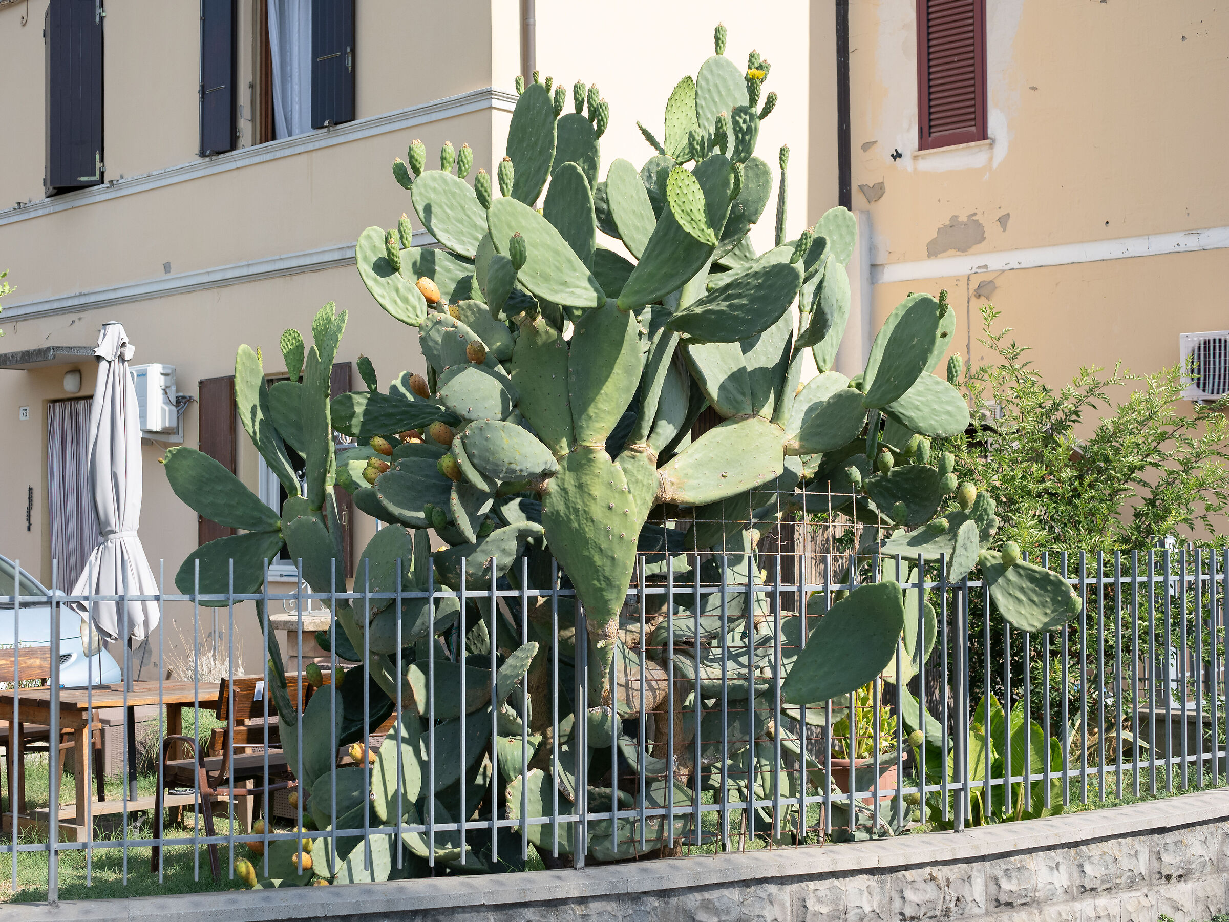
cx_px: 614
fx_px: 1775
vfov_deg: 29.1
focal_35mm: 50
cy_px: 461
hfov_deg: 38.2
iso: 200
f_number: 3.2
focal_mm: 25
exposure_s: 1/1000
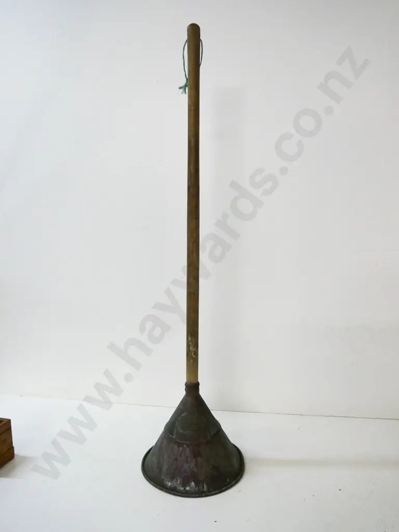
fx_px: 400
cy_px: 266
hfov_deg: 53.1
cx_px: 200
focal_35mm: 26
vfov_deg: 67.3
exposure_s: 1/250
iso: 3200
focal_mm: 13
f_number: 5
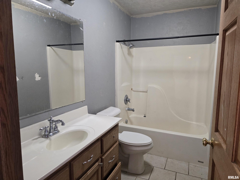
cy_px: 90
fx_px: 159
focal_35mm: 23
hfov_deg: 73.9
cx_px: 120
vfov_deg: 58.9
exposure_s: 1/120
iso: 500
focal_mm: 6.3
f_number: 1.7
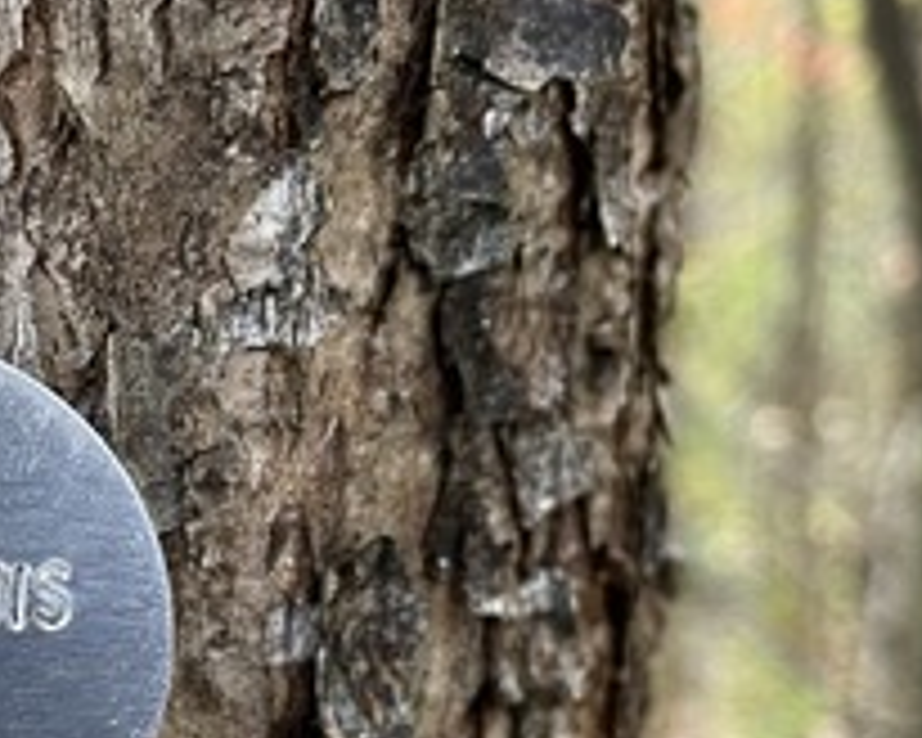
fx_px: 1992
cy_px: 610
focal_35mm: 73
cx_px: -76
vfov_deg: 20.7
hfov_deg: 24.4
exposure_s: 1/60
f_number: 1.6
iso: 125
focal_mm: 4.2
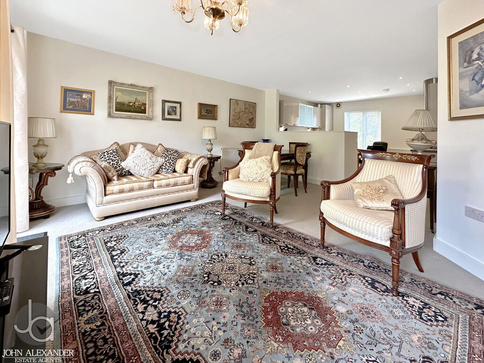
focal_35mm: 14
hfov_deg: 102.1
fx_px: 196
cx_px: 242
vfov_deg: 85.7
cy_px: 182
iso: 200
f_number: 2.2
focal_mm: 2.22
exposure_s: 1/100
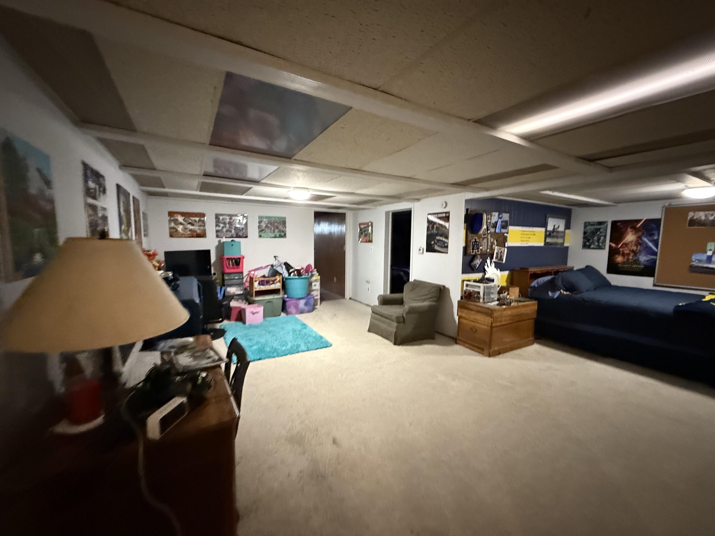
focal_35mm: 14
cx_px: 358
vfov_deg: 85.7
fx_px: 289
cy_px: 268
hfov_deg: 102.1
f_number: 2.2
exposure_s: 1/40
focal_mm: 2.22
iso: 1000
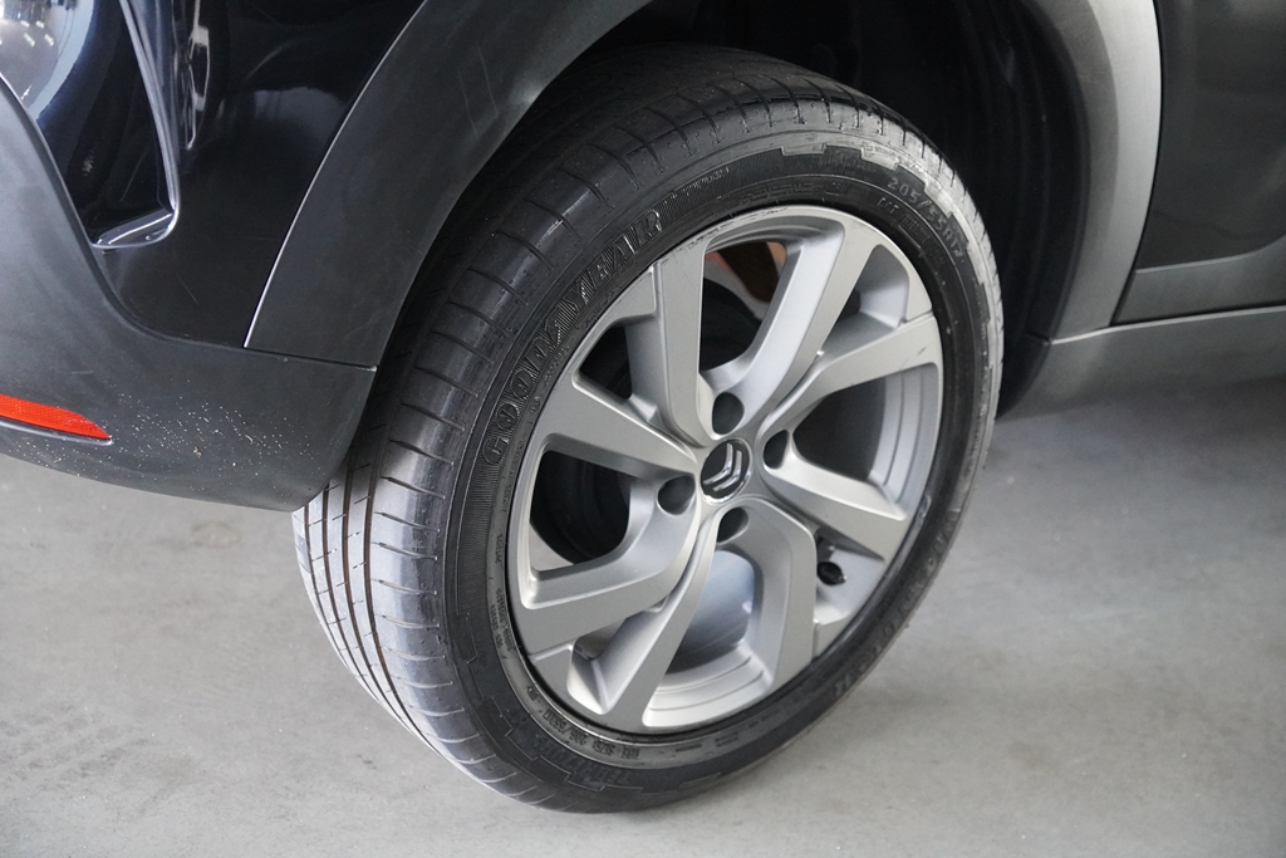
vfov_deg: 21.1
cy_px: 429
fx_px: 2304
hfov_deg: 31.2
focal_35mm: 64
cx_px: 643
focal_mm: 43
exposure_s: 1/160
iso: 5000
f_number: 2.8
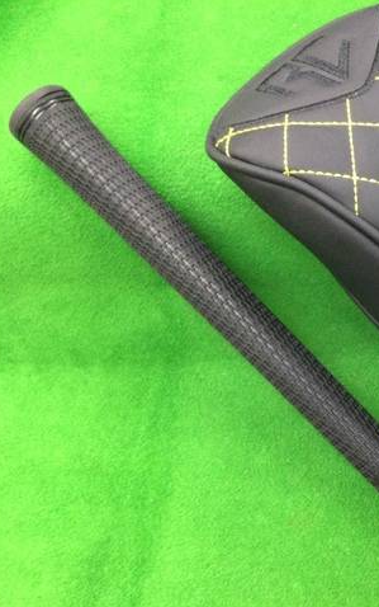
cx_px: 394
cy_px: 304
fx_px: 727
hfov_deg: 27.3
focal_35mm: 44
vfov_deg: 45.3
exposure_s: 1/30
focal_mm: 3.3
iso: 200
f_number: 2.4
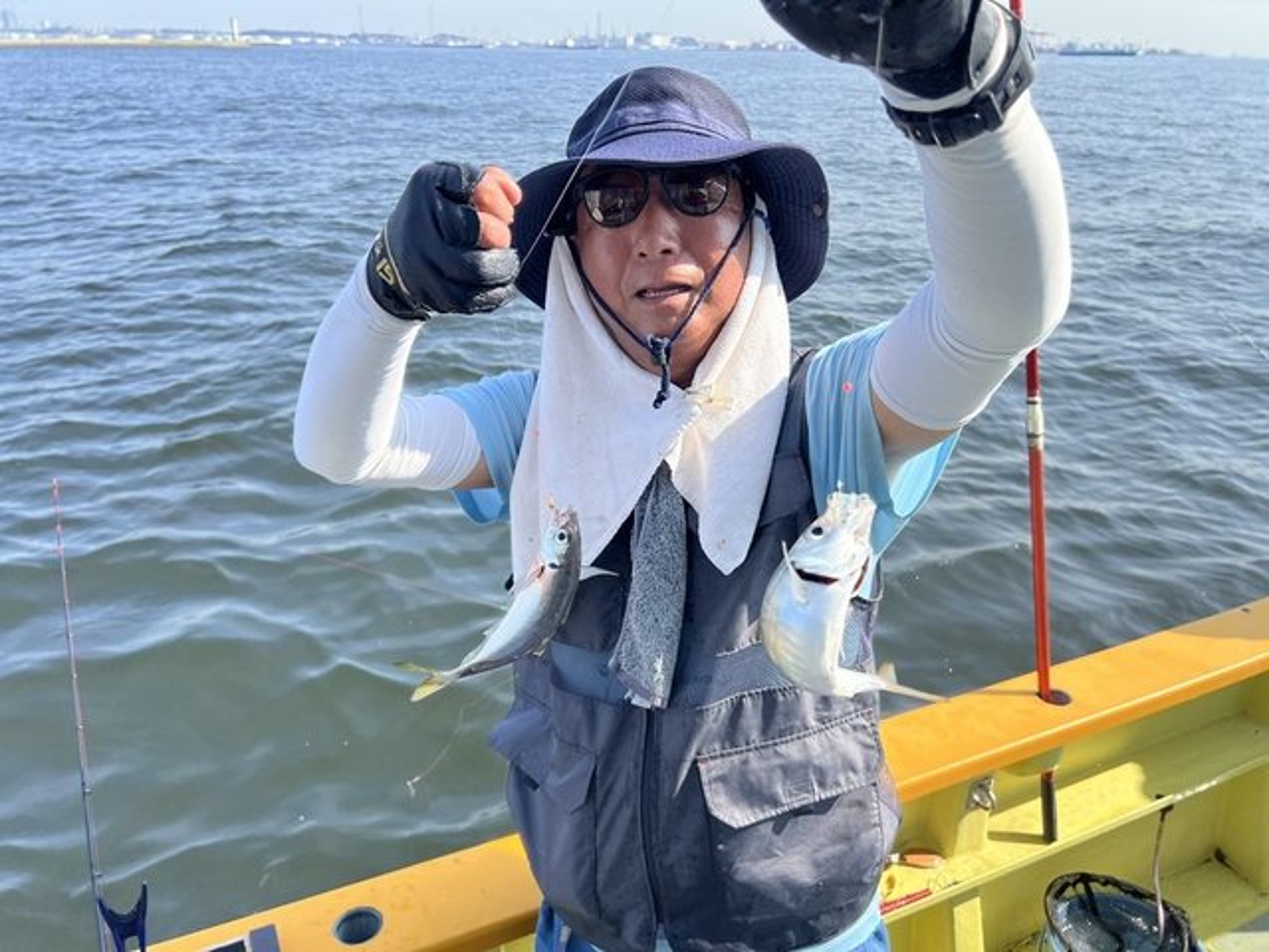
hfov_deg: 67.3
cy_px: 476
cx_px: 634
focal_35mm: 26
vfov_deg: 53.1
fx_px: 953
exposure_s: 1/1344
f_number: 1.5
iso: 50
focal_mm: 5.7
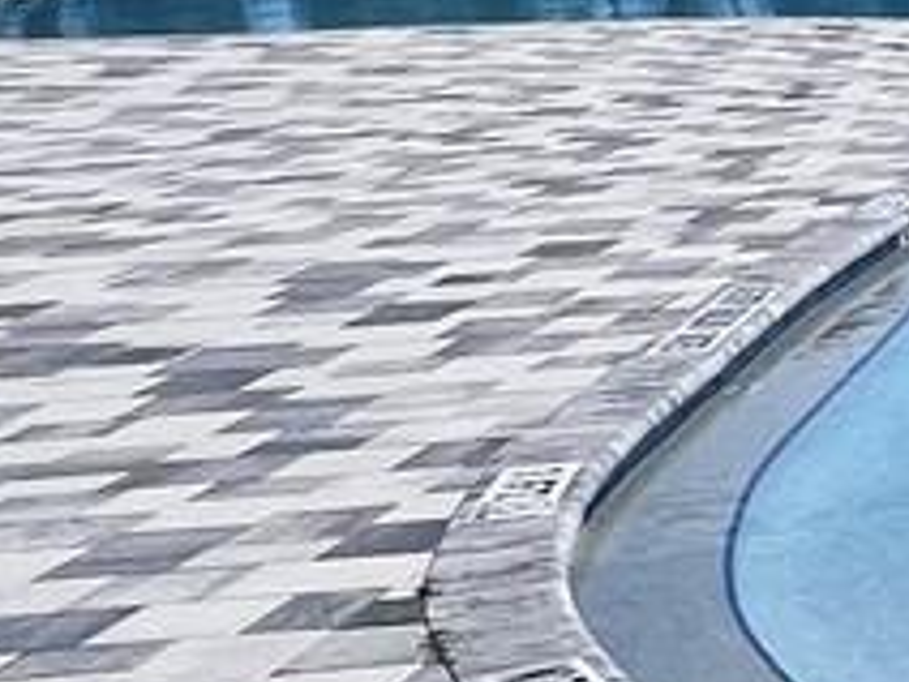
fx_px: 2573
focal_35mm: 98
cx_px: 2225
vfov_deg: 14.9
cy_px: 86
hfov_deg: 13.8
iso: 32
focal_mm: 1.57
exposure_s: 1/2538
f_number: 1.8
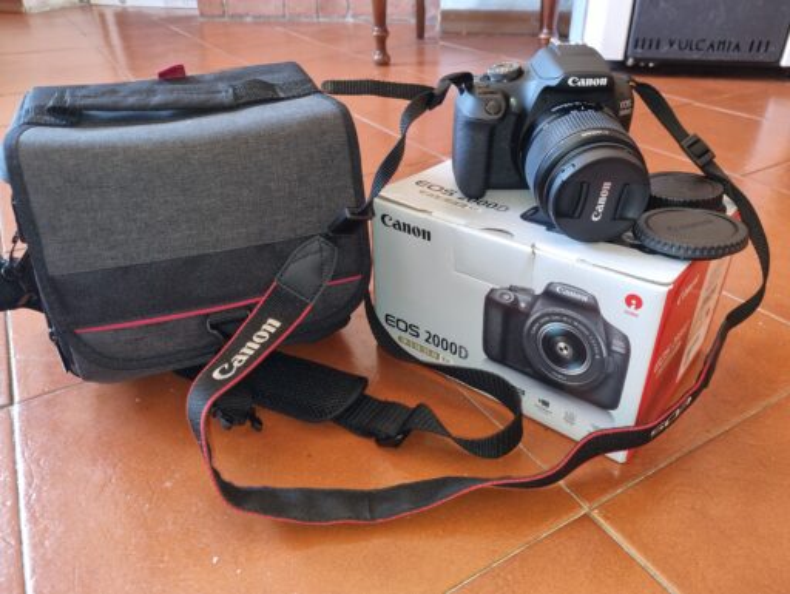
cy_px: 297
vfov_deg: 53.1
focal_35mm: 26
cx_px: 395
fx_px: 594
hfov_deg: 67.3
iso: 320
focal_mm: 5.4
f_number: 1.8
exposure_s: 1/50
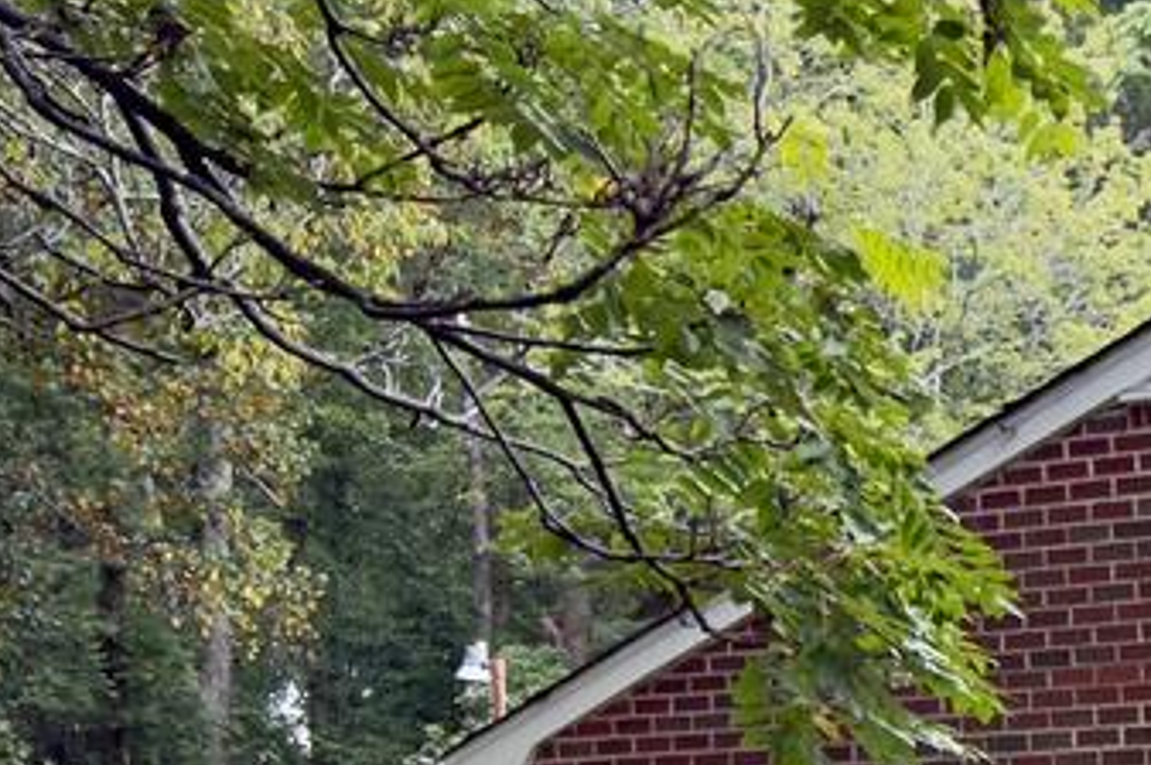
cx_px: 2220
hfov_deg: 13.8
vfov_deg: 10.4
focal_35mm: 129
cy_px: 984
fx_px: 4120
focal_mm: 6.76
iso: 80
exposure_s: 1/646
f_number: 1.78
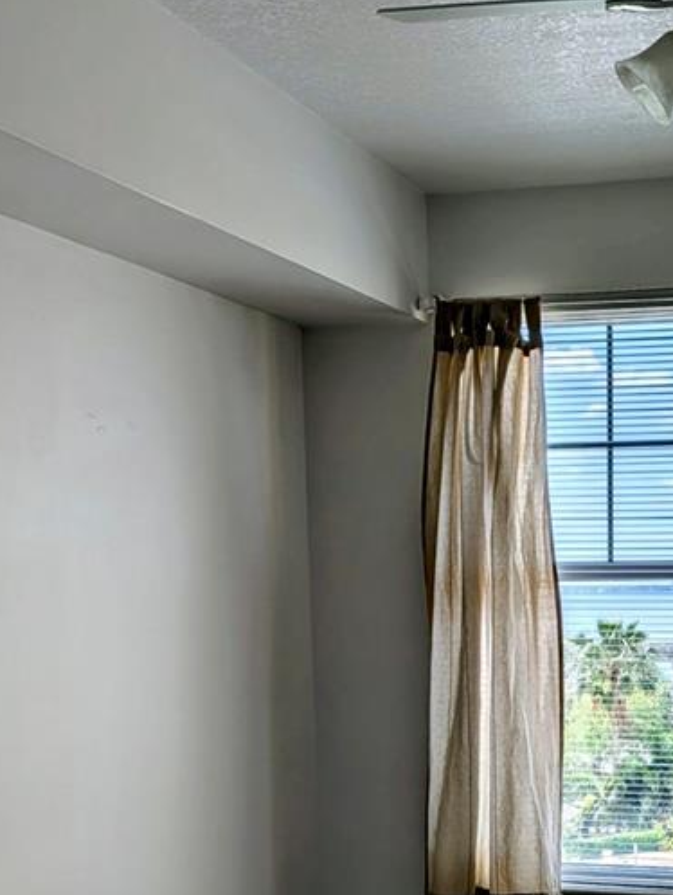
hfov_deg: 24.6
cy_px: 695
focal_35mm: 58
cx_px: 598
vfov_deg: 32.4
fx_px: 1500
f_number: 1.68
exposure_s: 1/3289
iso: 20
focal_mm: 6.9
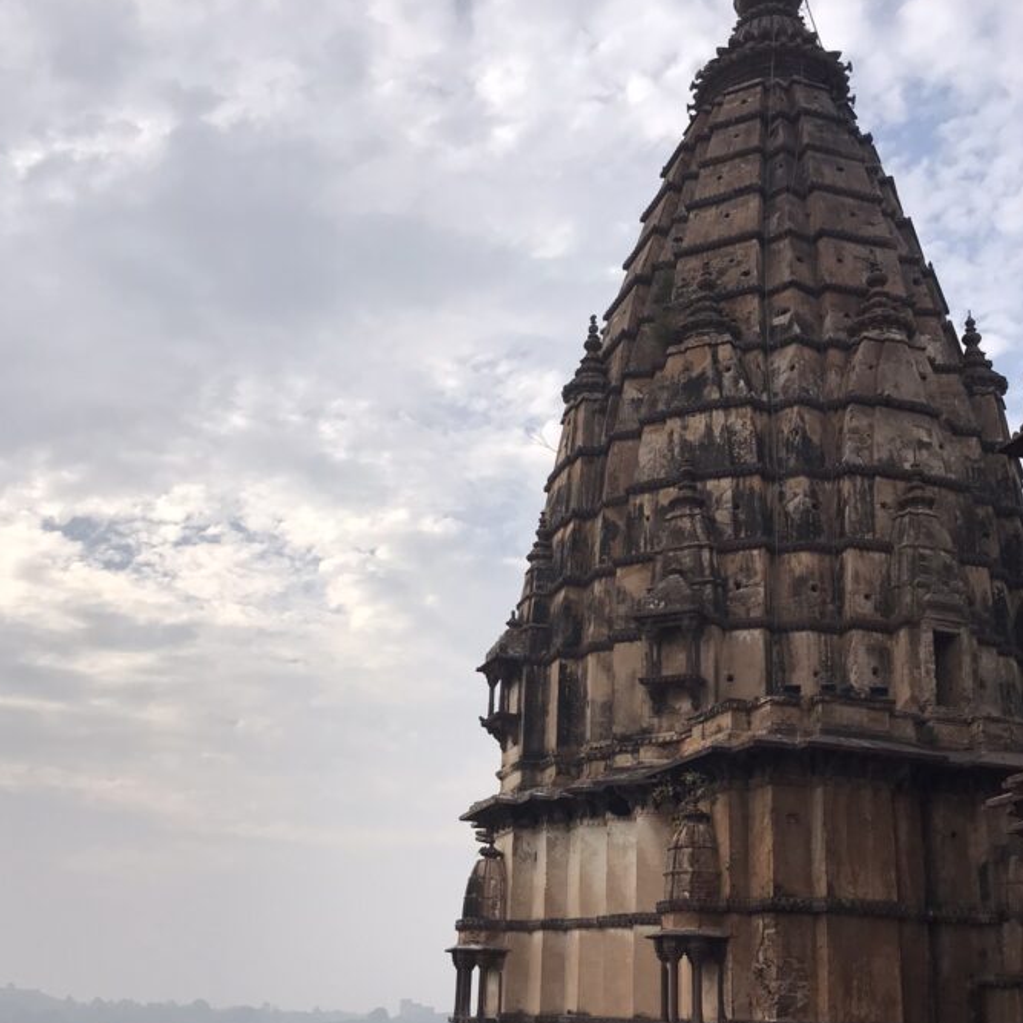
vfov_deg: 43.6
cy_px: 629
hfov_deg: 43.9
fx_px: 1271
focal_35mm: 38
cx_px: 515
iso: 20
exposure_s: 1/2037
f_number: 1.8
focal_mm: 3.99
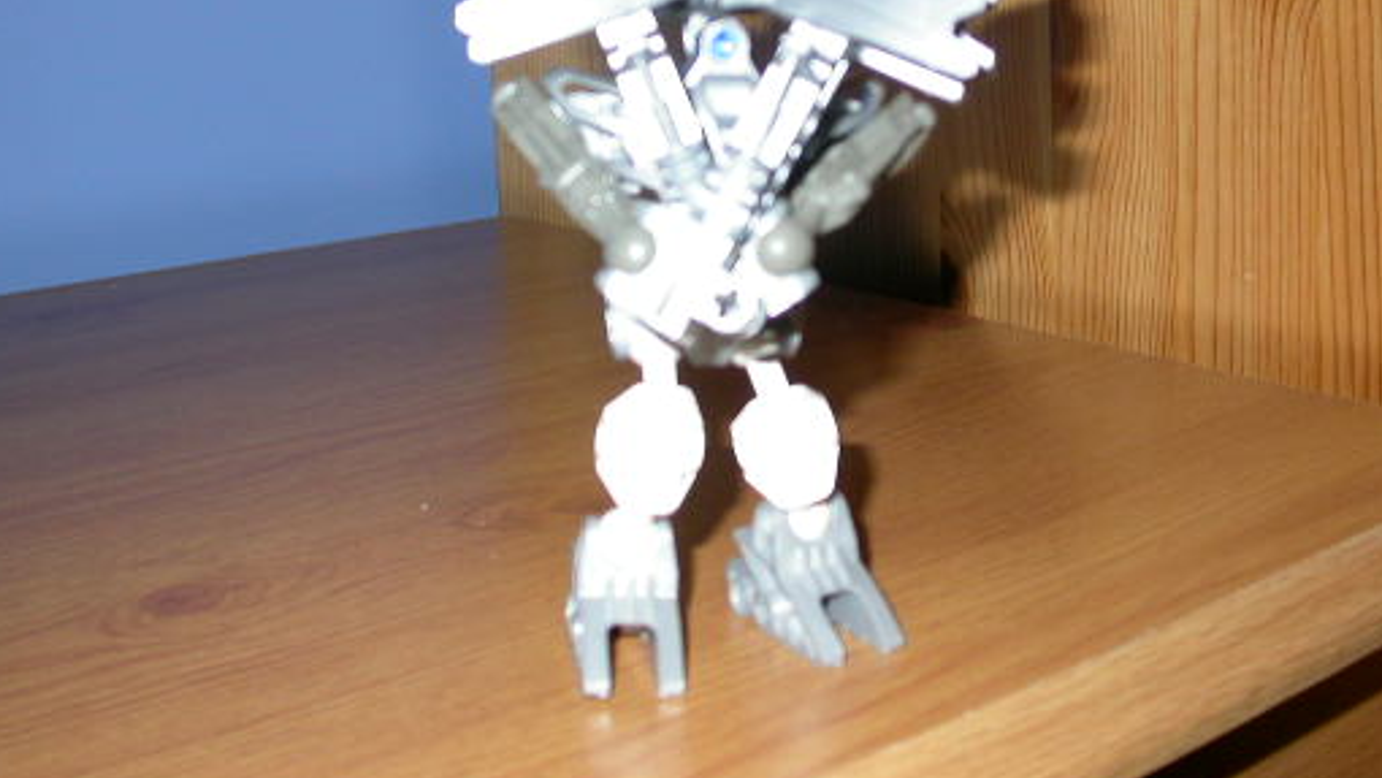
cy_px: 146
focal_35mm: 52
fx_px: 1906
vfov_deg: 22.7
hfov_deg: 39.9
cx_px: 724
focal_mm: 7.85
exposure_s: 1/60
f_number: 2.6
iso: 100
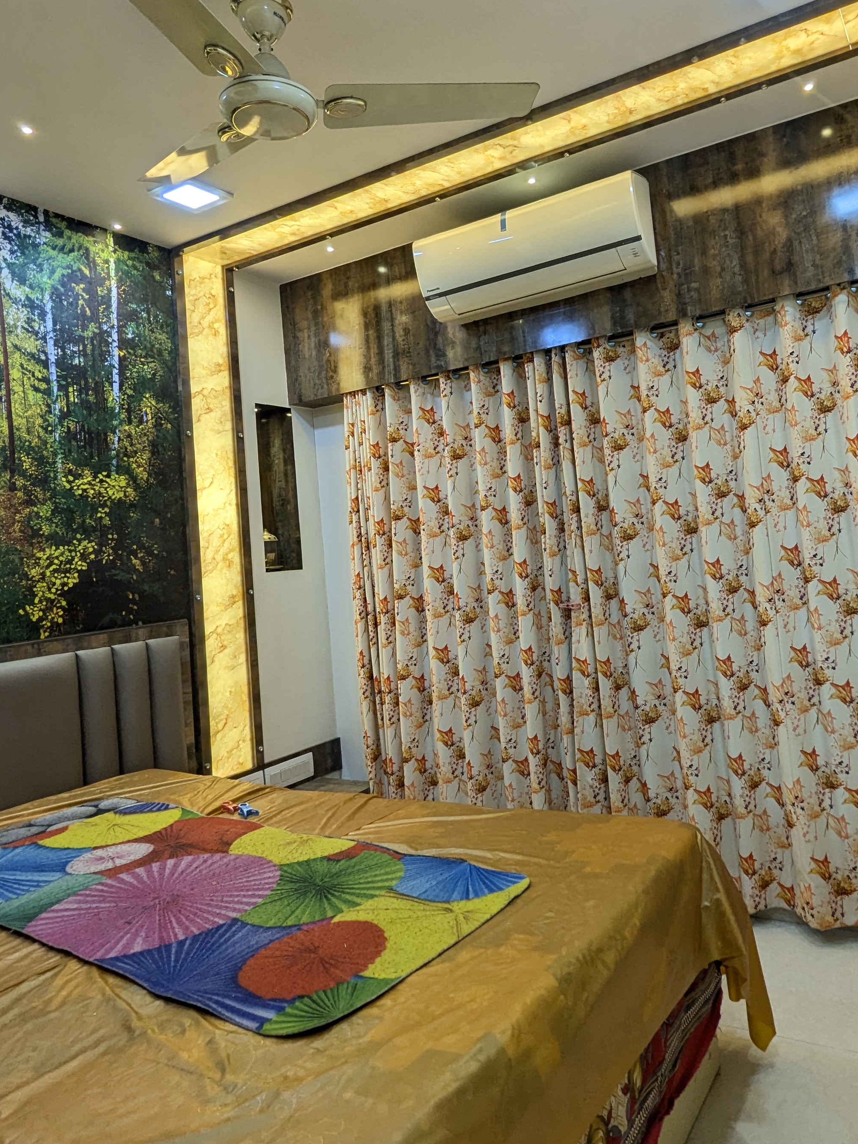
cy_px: 495
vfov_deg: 71.3
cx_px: 526
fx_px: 793
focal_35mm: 24
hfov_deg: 56.3
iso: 80
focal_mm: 2.35
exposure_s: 1/100
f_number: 2.2
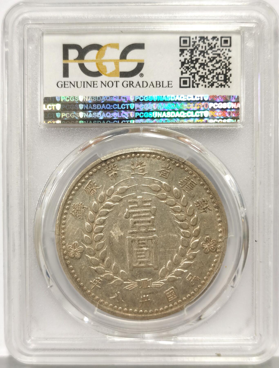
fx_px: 576
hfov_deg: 27.2
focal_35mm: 54
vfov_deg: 35.4
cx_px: 140
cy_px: 184
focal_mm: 5.56
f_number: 16
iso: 125
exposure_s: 1/100
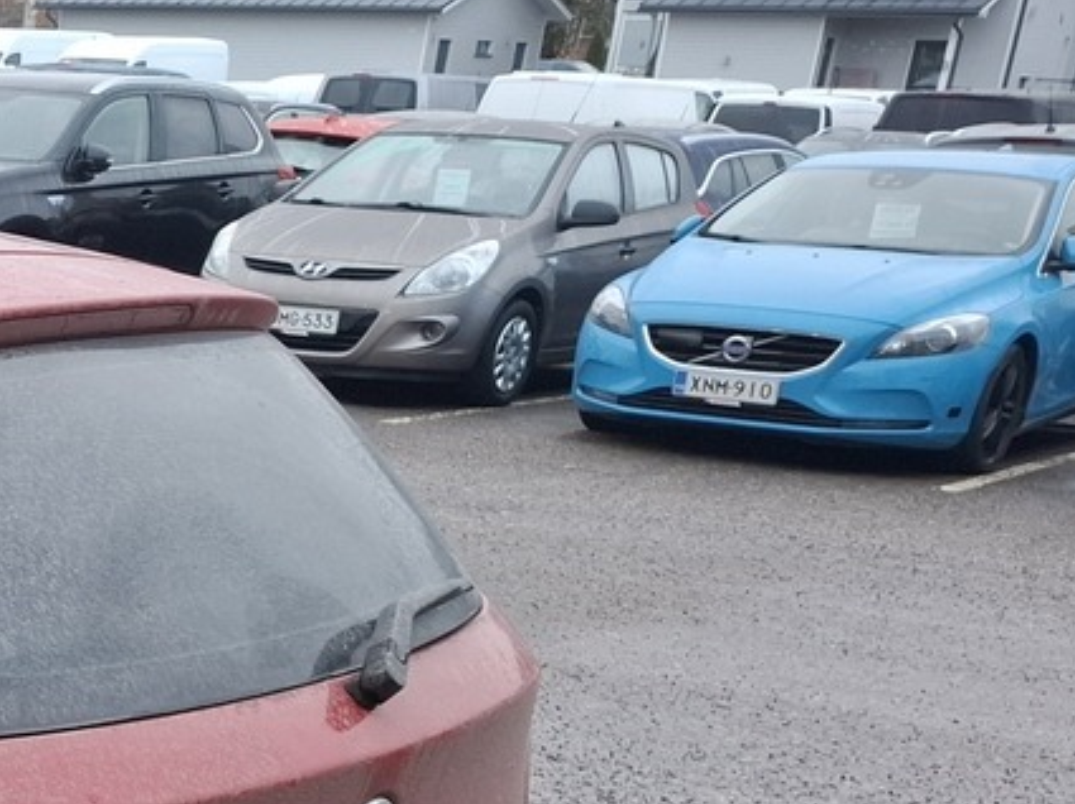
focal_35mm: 78
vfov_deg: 18.1
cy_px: 920
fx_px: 2420
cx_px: -693
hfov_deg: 20.2
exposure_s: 1/100
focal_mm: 5.54
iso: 160
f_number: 1.8
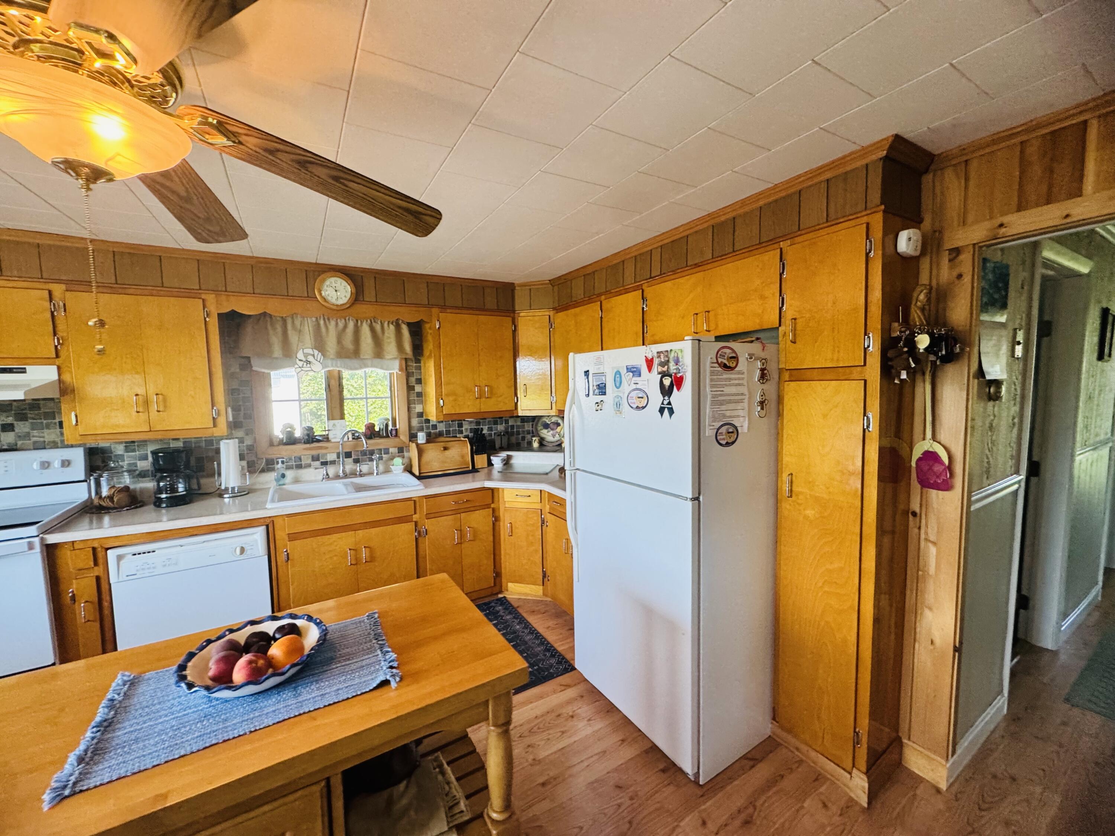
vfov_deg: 85.7
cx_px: 558
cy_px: 418
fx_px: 451
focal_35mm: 14
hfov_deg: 102.1
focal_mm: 2.22
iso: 250
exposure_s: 1/120
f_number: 2.2
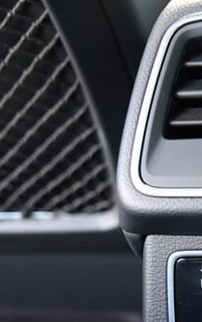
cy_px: 295
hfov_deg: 14.9
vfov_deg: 26.5
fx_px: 660
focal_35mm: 75
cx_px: 374
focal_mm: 24
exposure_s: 1/30
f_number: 2.8
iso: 100
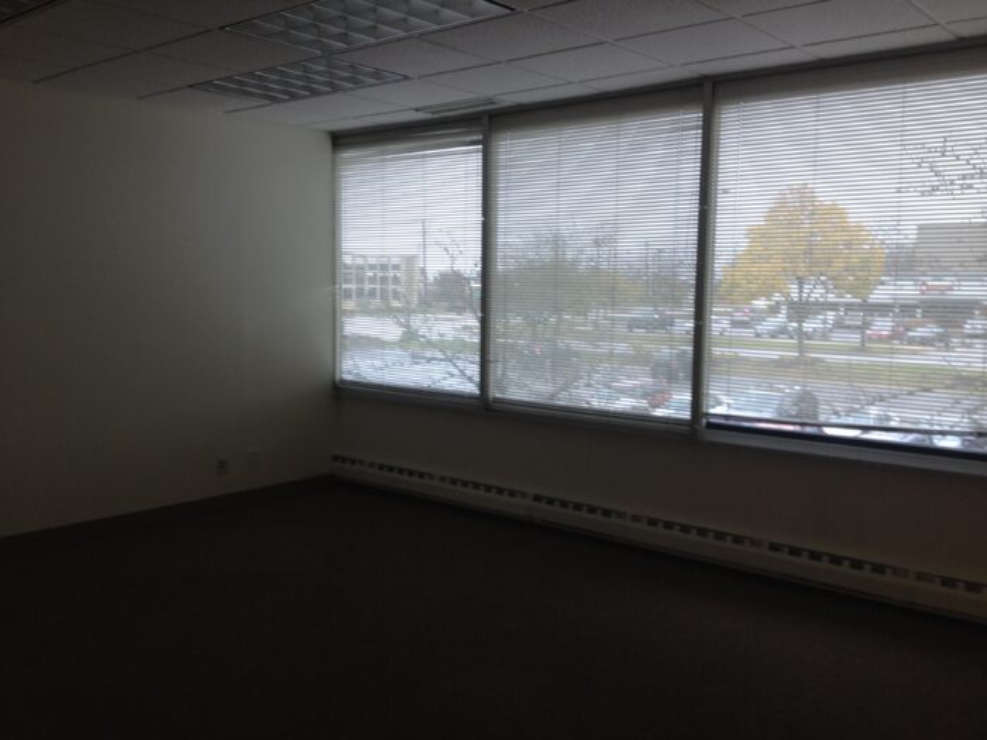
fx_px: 998
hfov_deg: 52.6
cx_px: 494
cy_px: 370
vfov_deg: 40.7
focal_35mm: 35
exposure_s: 1/20
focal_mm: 4.28
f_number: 2.4
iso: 64
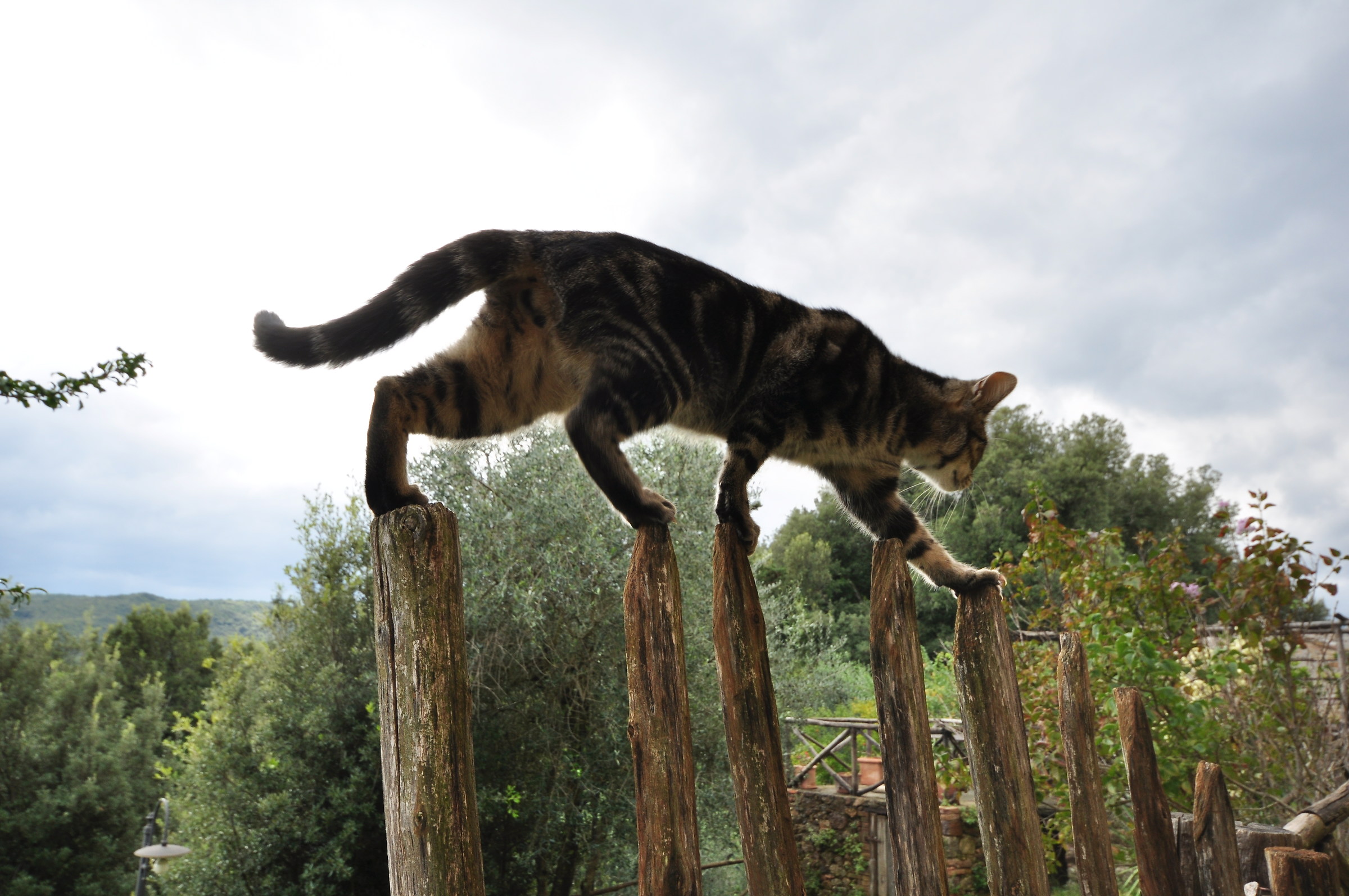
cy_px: 448
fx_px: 1123
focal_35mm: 30
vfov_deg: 43.5
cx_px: 674
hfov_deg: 62.0
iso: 200
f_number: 13
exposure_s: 1/60
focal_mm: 20
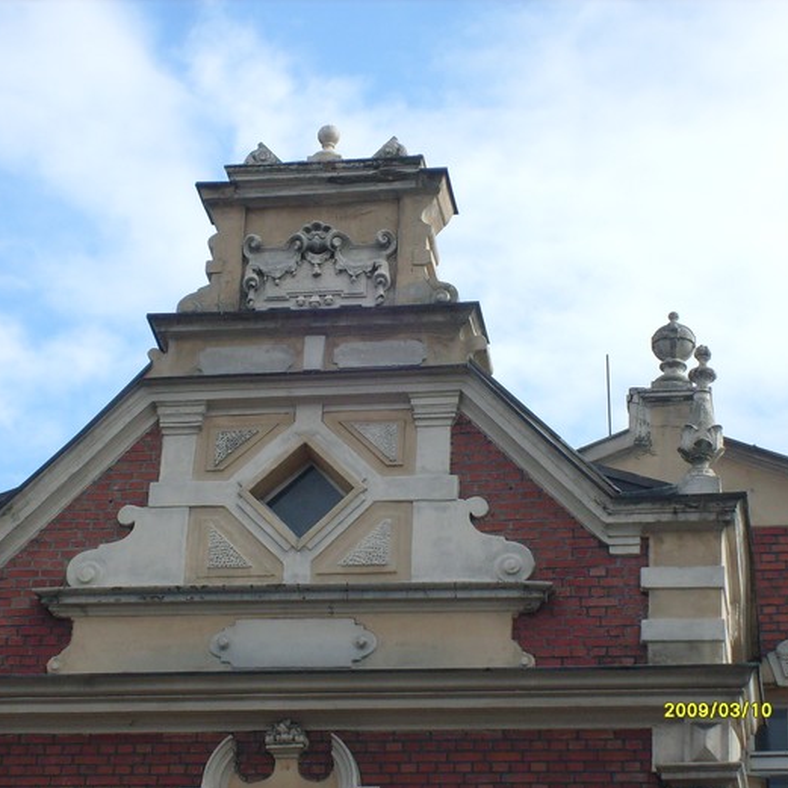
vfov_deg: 13.8
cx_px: 346
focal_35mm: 126
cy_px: 396
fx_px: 3245
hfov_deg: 13.8
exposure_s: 1/350
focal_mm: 17.4
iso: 80
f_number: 4.9
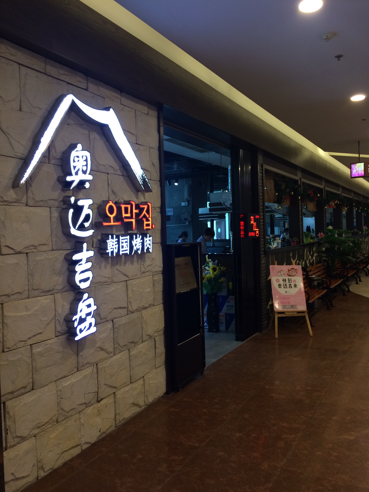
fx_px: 412
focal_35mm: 29
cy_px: 246
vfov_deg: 61.7
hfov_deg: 48.2
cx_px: 184
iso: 100
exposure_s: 1/33
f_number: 2.2
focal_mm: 4.15
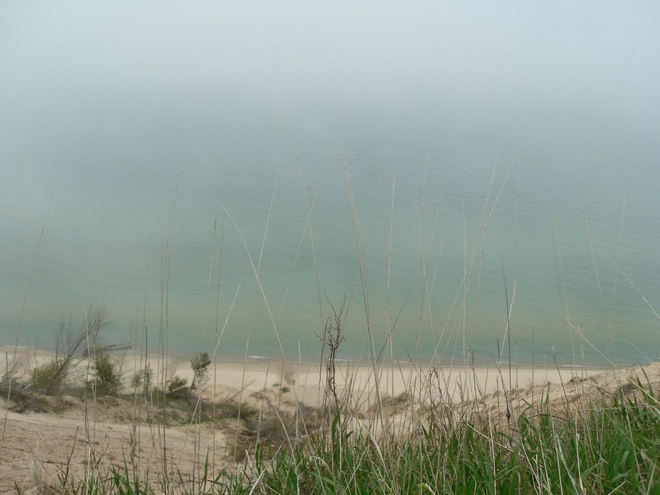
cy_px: 248
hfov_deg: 54.0
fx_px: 648
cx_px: 330
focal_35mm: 34
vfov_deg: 41.8
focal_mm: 6
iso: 80
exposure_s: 1/215
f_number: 8.1
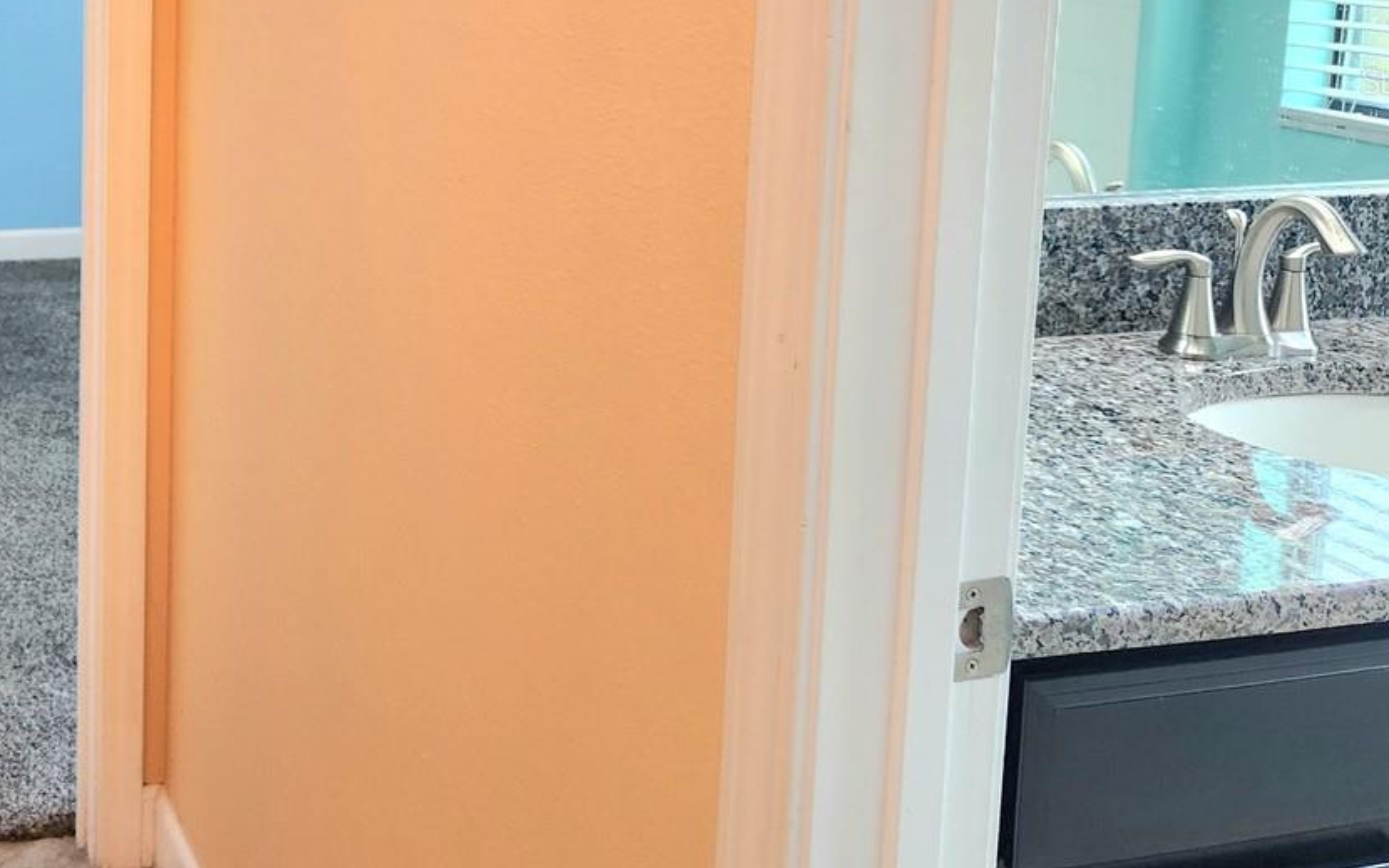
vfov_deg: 26.5
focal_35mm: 47
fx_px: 1779
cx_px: 181
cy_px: 80
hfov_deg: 40.0
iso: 160
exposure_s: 1/120
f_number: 1.8
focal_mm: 5.4
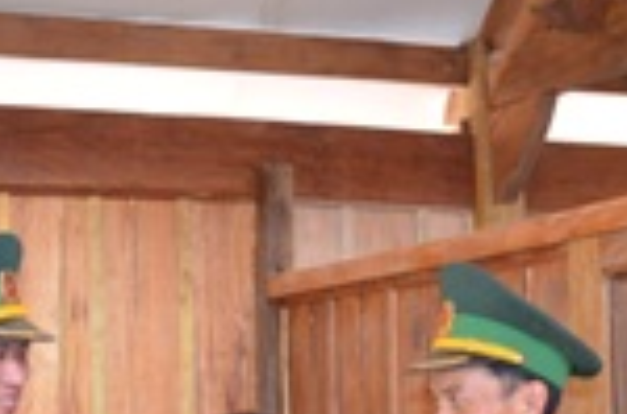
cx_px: 322
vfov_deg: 13.5
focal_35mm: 99
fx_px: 1719
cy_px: 435
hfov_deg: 20.7
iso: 1800
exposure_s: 1/60
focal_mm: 22
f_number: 4
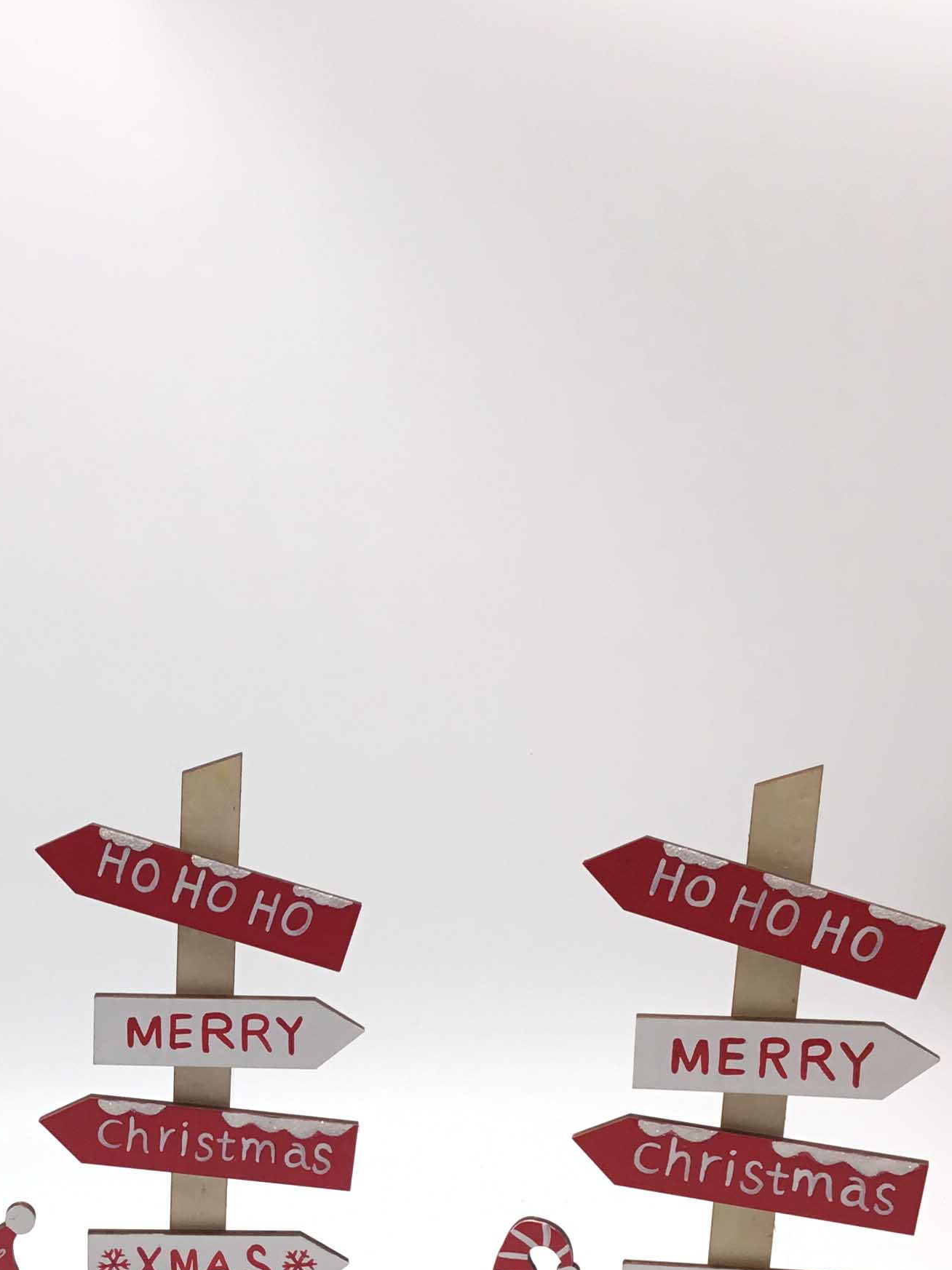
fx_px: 2128
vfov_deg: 31.8
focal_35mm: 58
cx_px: 114
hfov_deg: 24.6
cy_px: 1127
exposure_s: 1/123
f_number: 2.4
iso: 25
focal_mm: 3.3
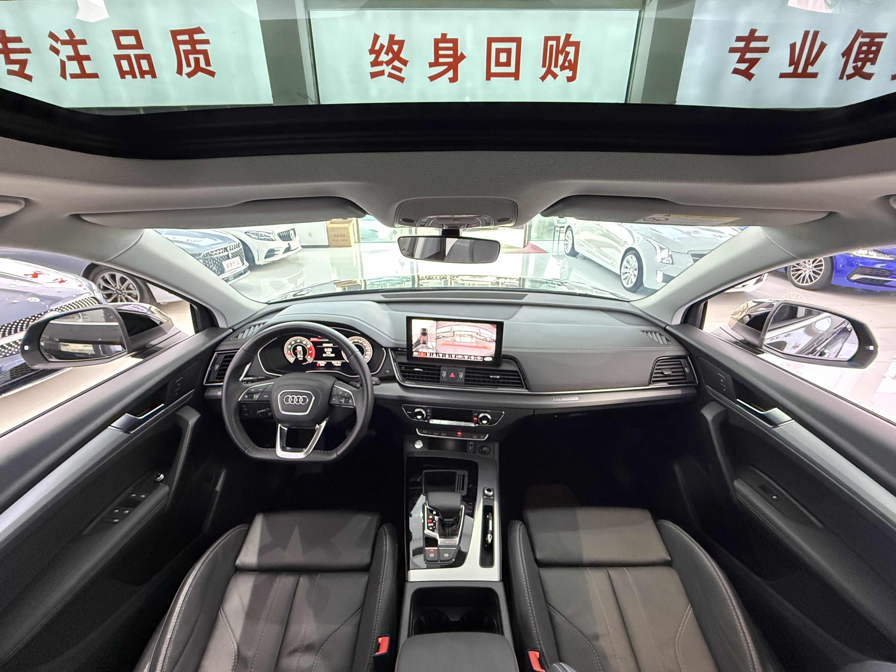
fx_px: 362
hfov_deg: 102.1
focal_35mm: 14
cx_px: 448
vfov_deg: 85.7
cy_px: 336
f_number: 2.2
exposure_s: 1/53
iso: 1000
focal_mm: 2.22
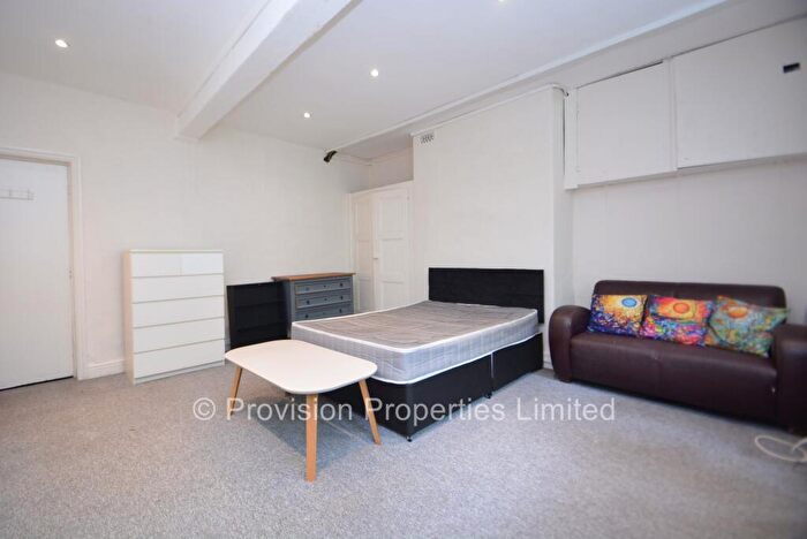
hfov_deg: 100.3
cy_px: 270
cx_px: 404
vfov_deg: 77.4
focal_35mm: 15
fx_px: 337
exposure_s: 1/30
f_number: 3.5
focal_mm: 10
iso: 800
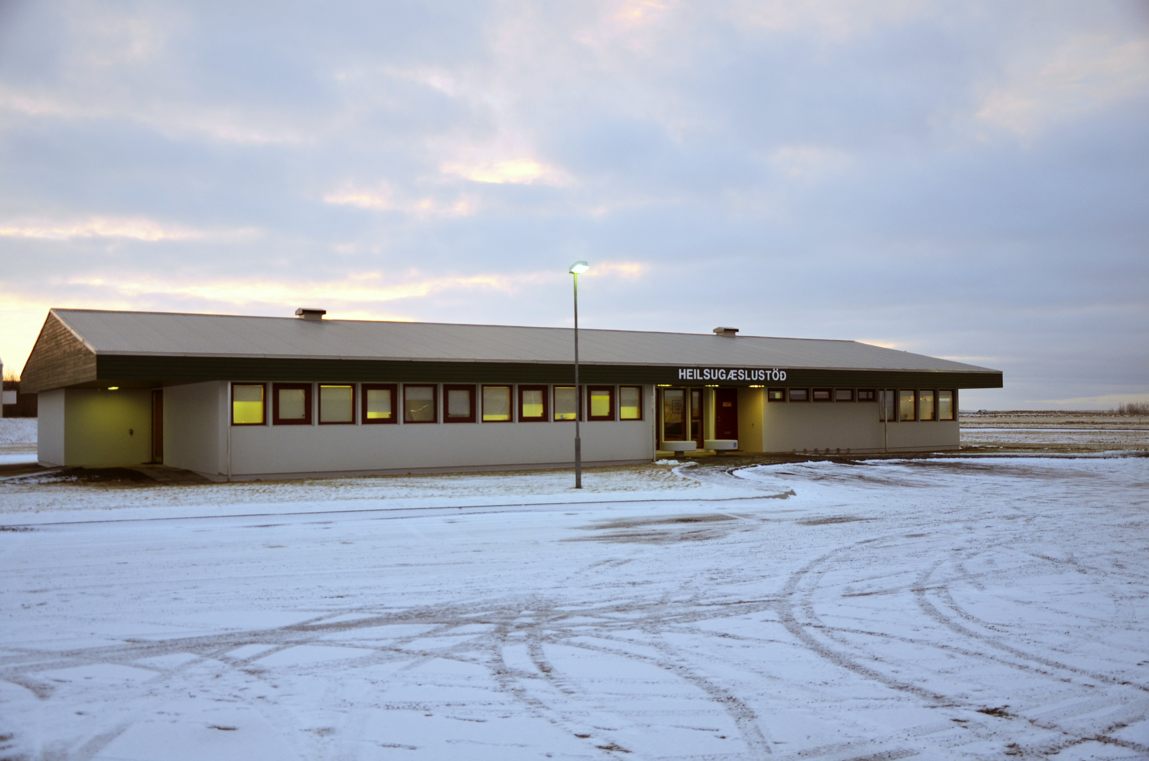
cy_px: 380
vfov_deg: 39.8
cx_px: 574
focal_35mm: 33
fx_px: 1051
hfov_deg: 57.3
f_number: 3.8
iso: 400
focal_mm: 22
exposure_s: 1/50
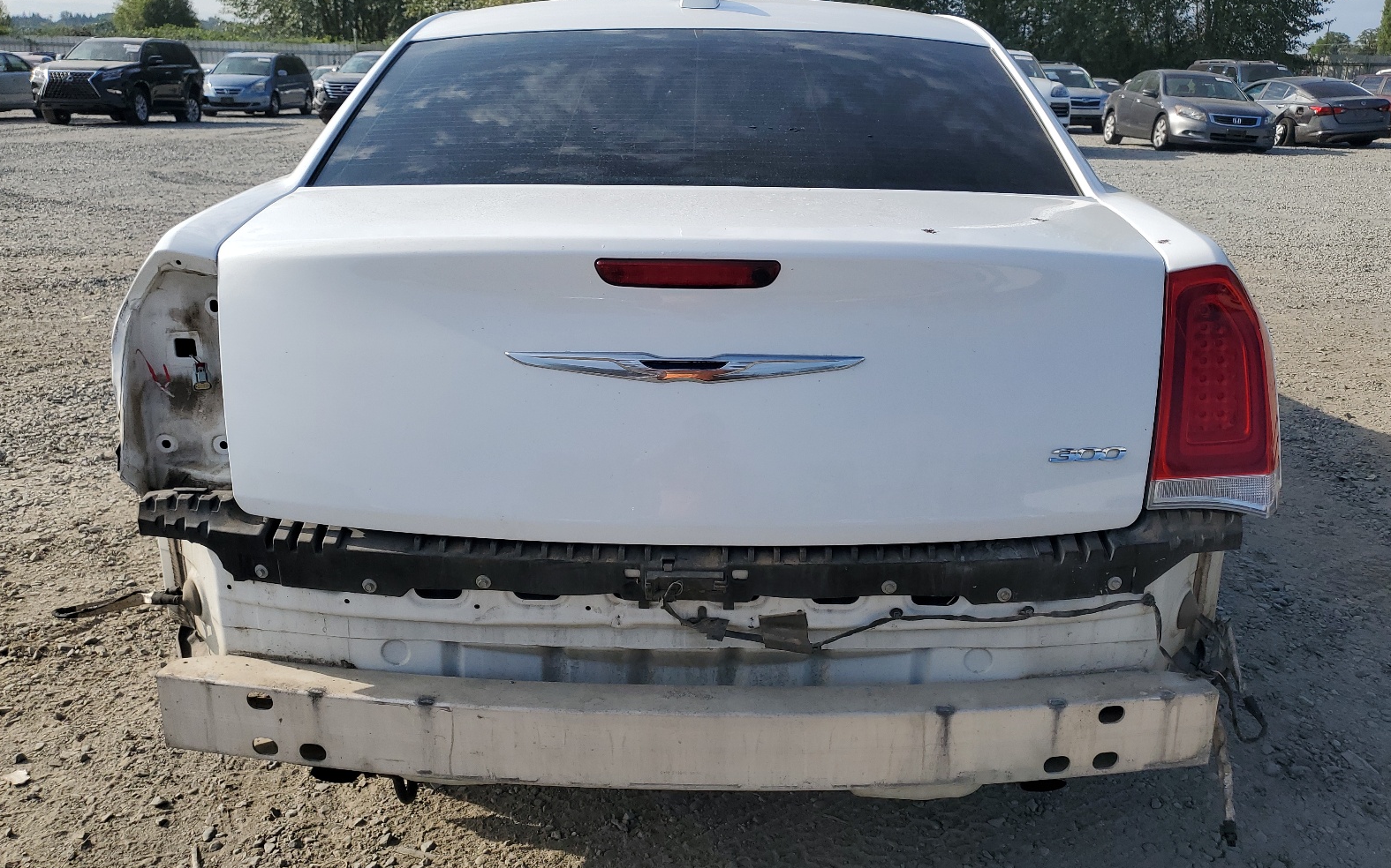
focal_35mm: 28
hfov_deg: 66.5
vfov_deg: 44.5
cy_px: 418
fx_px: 1061
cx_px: 698
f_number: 1.5
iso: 50
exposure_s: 1/5000
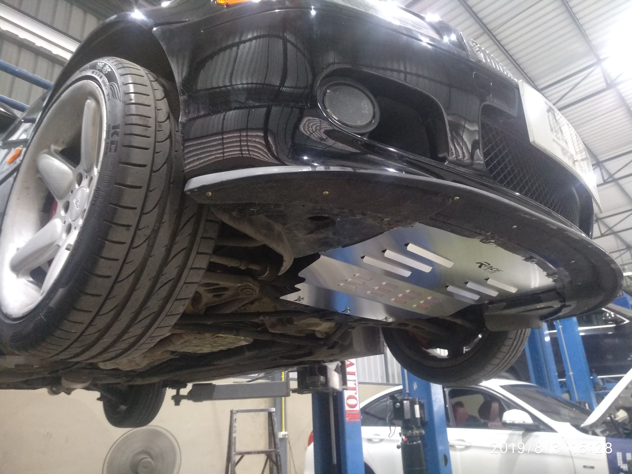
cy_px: 237
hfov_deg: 76.4
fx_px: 402
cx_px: 316
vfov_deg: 61.1
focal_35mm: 22
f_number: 2.2
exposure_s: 1/25
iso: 640
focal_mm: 3.81
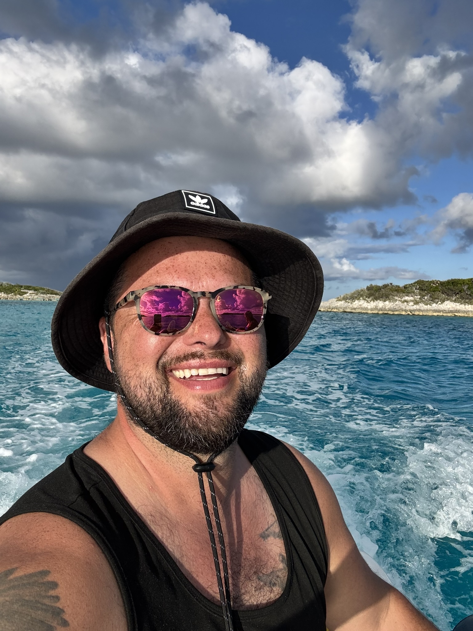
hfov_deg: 46.8
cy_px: 316
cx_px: 236
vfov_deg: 60.0
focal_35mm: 30
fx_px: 547
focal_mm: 2.69
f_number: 1.9
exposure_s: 1/1684
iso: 25
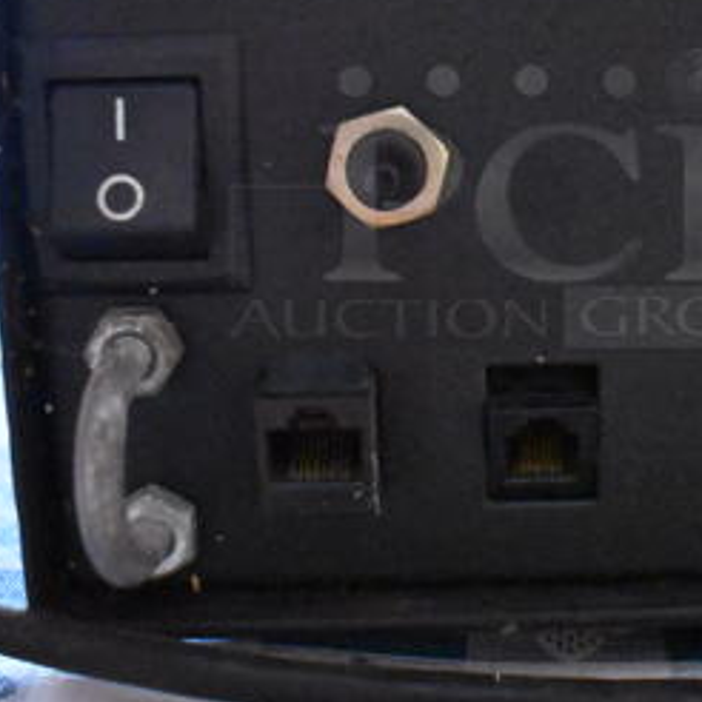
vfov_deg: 29.7
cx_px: 531
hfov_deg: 29.5
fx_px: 1308
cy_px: 197
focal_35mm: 57
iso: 12800
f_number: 3.5
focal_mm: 18
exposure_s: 1/30
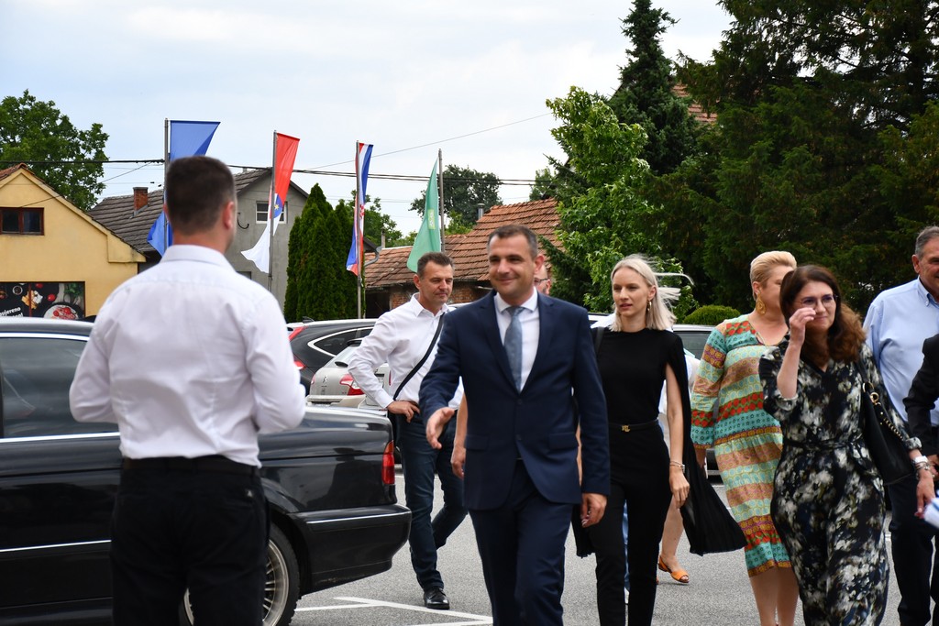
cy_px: 313
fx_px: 2426
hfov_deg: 21.9
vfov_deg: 14.7
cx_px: 470
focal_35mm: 93
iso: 400
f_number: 5.6
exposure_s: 1/500
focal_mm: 62
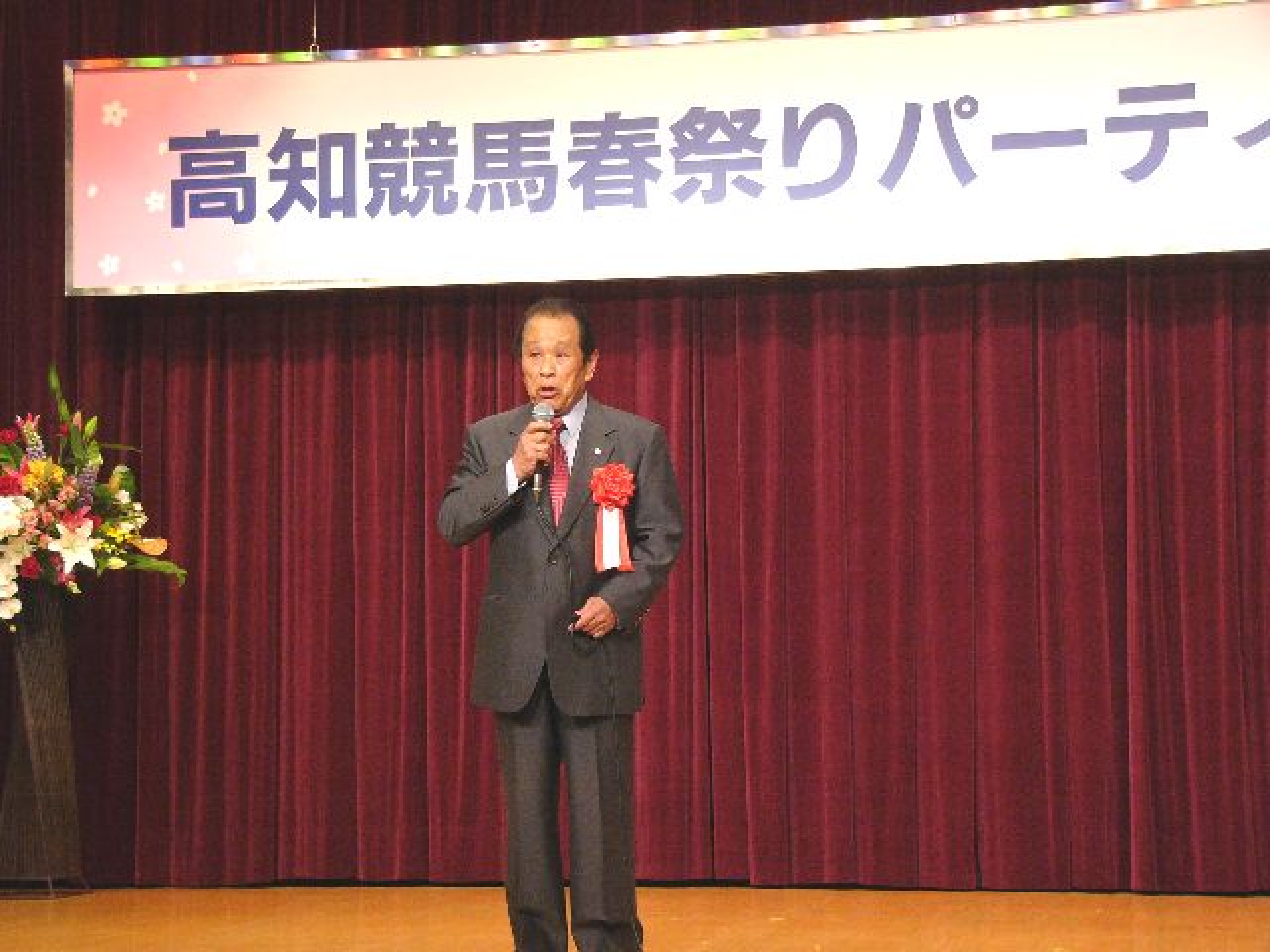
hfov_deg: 27.0
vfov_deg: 20.4
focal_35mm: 72
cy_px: 476
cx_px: 635
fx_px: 2642
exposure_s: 1/50
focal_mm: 12.1
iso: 200
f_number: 2.8
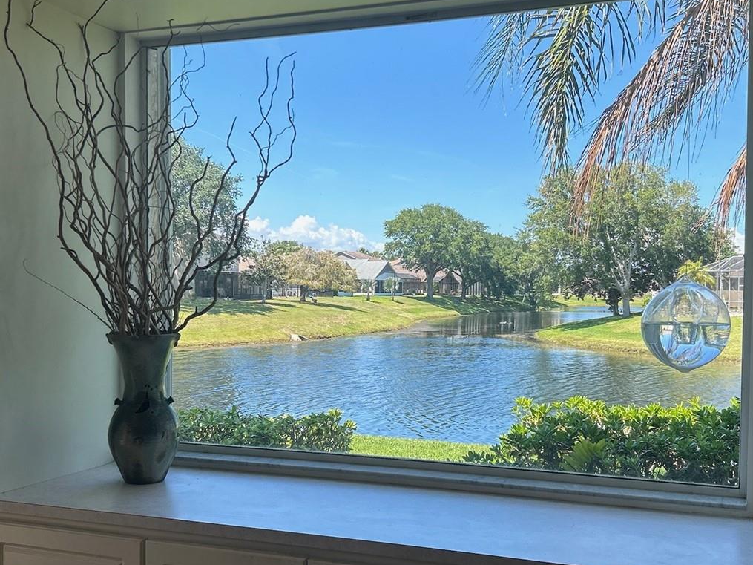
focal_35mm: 41
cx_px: 392
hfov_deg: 45.8
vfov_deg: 35.1
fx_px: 892
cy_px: 317
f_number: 1.5
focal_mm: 5.7
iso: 50
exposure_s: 1/1431
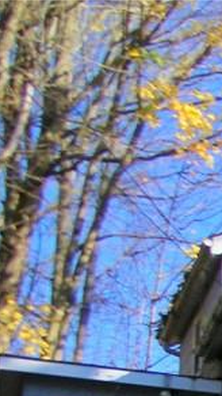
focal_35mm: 107
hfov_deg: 9.0
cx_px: 689
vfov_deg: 18.5
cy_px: 519
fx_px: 1121
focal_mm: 5
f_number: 7
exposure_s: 1/160
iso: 80
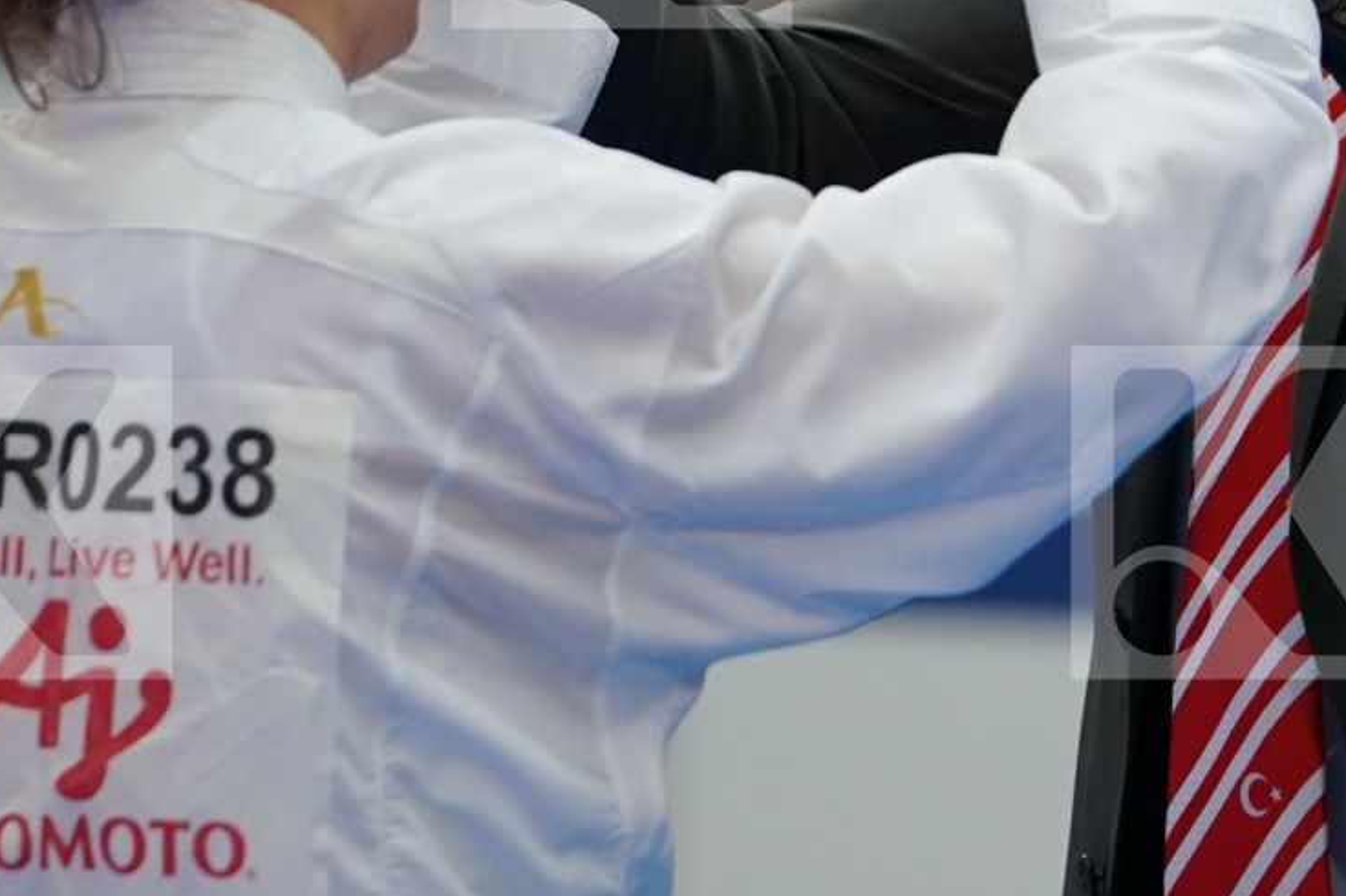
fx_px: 27430
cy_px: -137
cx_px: 1242
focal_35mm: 734
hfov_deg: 2.8
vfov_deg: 1.9
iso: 2000
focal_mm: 200
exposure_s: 1/1000
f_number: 2.8
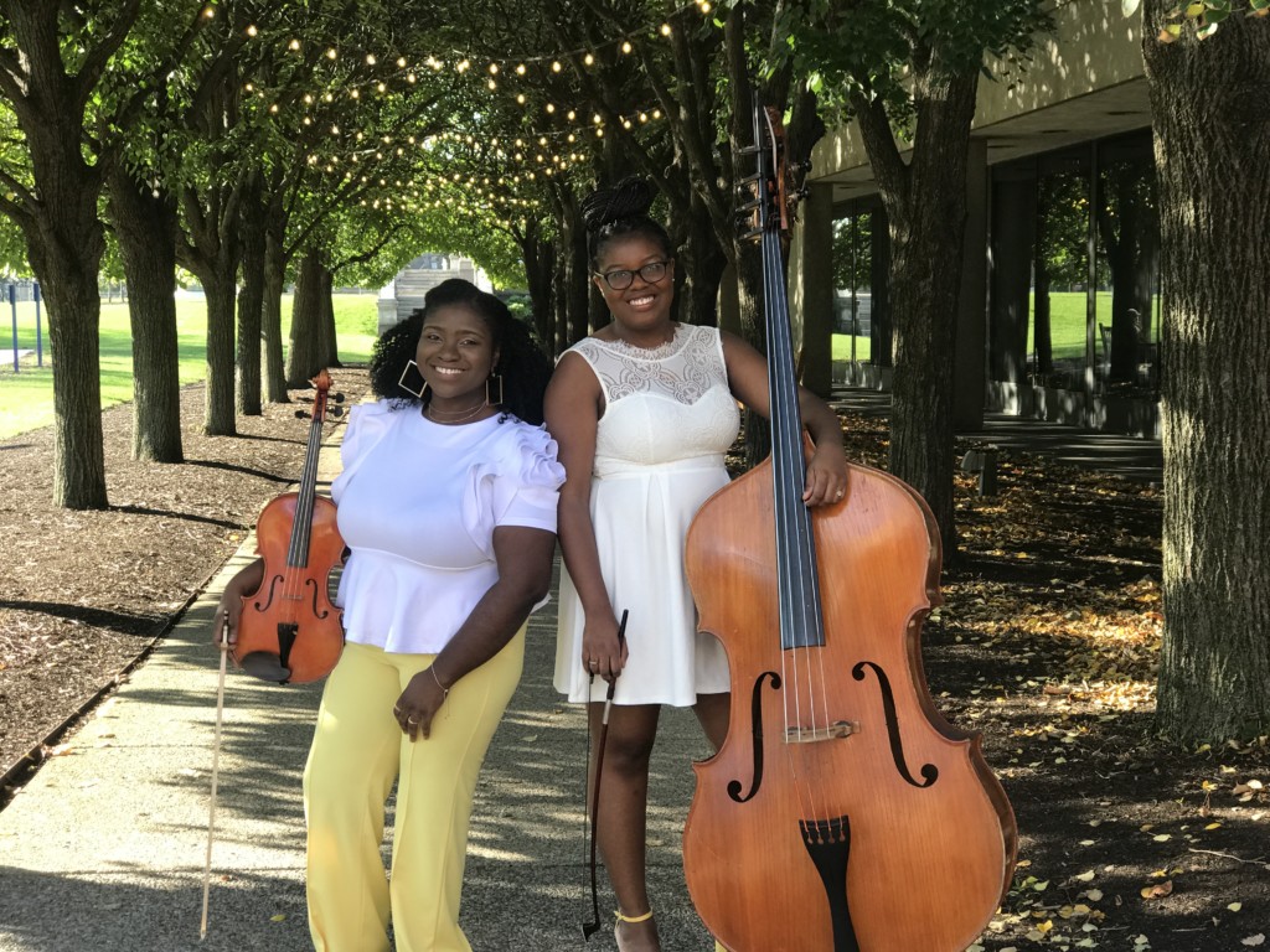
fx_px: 2091
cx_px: 635
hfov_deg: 33.8
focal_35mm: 57
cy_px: 476
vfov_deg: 25.7
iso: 32
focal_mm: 6.6
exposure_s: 1/120
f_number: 2.8
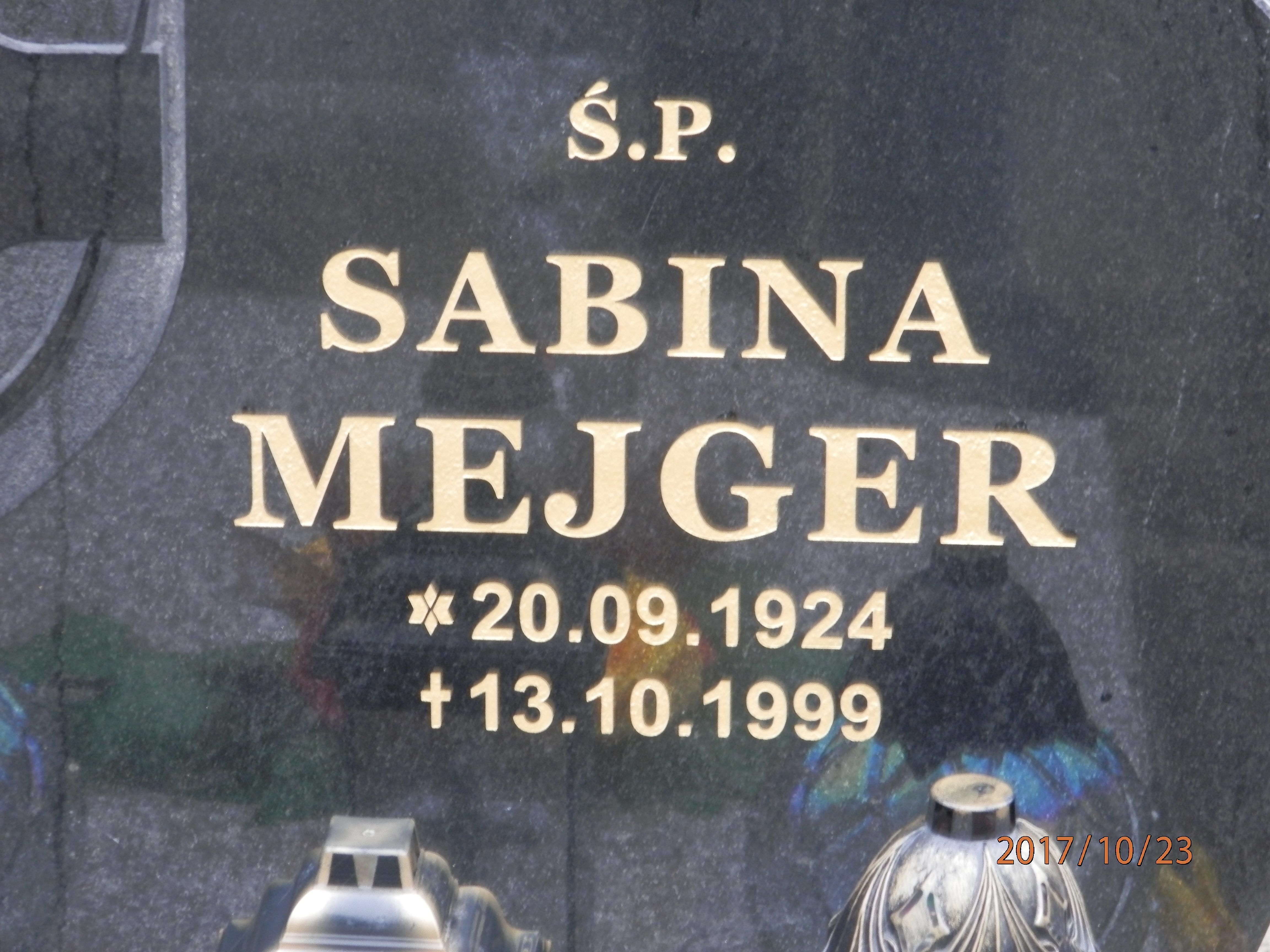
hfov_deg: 14.9
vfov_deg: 11.2
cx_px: 635
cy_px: 476
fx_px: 4843
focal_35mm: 132
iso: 200
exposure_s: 1/6
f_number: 4.7
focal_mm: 23.6
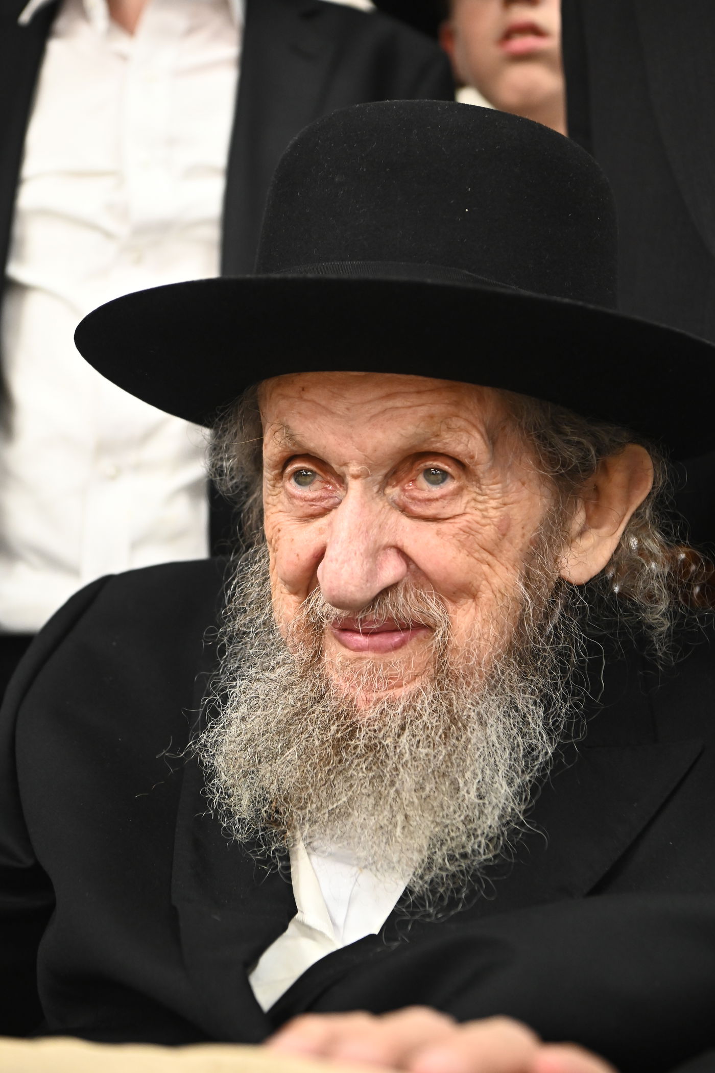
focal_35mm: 70
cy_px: 536
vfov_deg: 28.8
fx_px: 2086
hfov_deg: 19.5
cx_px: 358
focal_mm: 70
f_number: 5
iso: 3200
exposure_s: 1/200
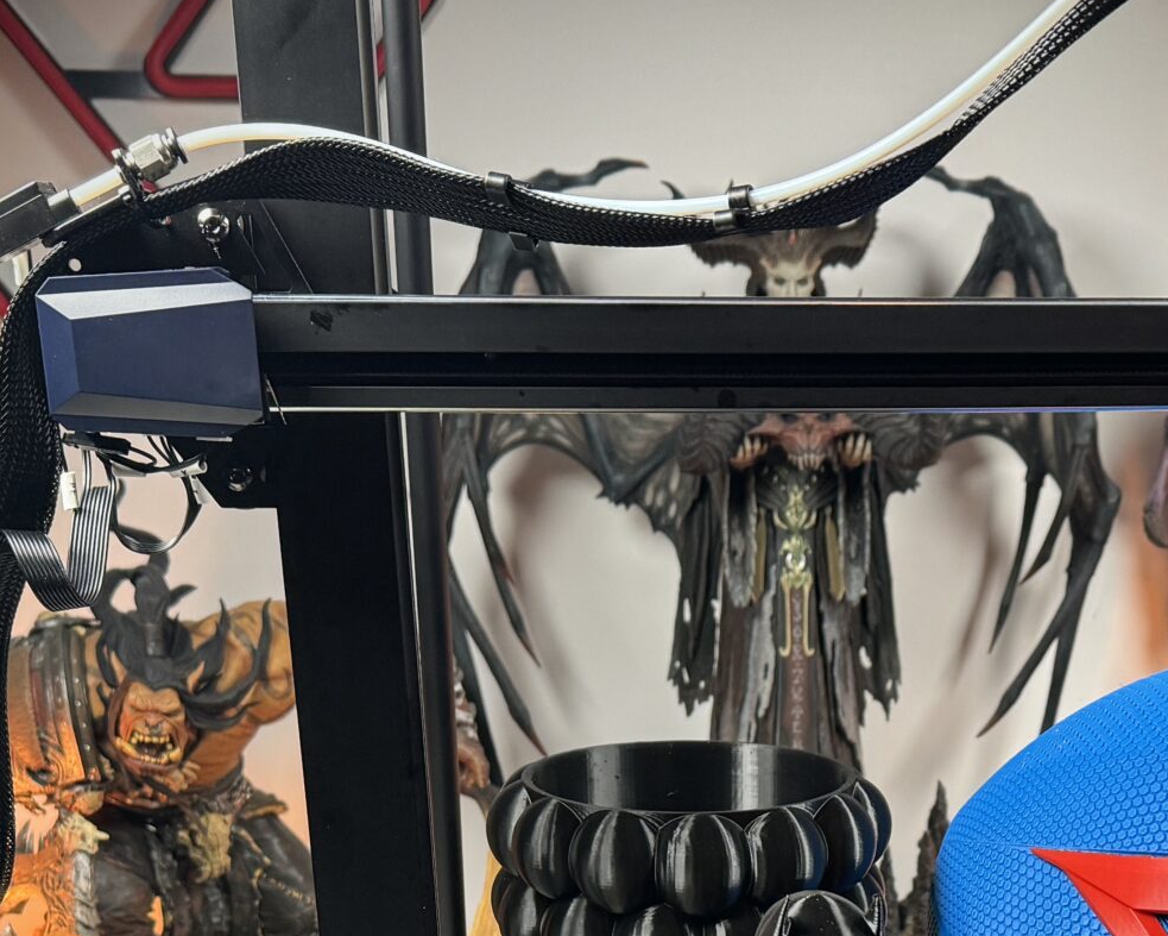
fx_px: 2109
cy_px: 1125
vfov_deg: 22.9
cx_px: 816
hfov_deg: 30.6
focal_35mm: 61
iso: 250
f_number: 1.78
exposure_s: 1/59
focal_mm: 6.86
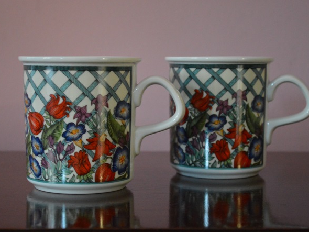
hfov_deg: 23.8
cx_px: 151
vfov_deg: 18.0
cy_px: 113
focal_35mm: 82
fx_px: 732
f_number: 5.6
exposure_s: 1/13
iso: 3200
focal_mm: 48
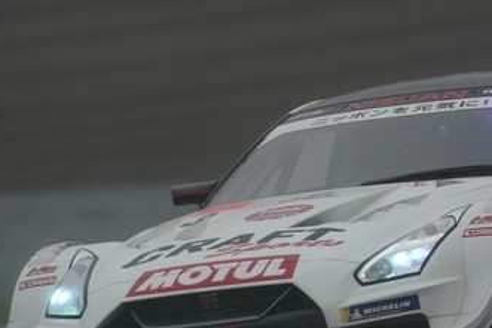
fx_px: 17828
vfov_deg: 1.1
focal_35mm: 1304
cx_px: 409
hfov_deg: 1.6
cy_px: 119
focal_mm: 600
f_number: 6.3
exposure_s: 1/400
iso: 800
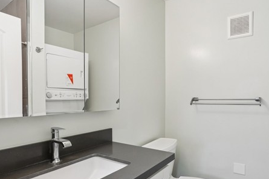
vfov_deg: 54.8
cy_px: 103
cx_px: 143
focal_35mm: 23
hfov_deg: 76.1
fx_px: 172
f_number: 8
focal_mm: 16
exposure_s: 1/5
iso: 400
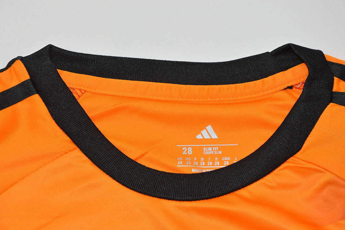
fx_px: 1527
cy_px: 115
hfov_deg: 12.9
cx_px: 172
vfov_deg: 8.6
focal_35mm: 160
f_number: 11
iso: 400
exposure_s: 1/200
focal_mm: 105
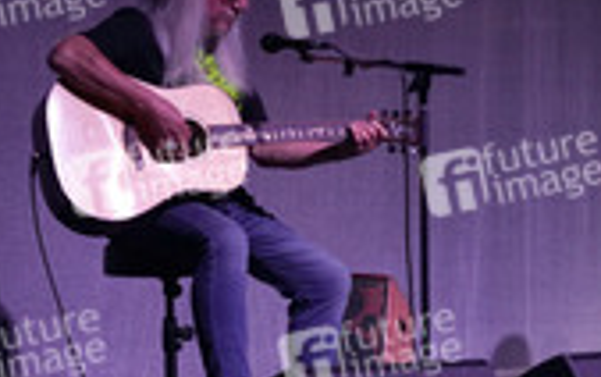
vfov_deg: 6.0
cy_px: 85
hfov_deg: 9.4
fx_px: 3607
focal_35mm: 220
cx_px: 773
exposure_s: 1/125
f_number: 5.6
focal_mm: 81
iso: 2500
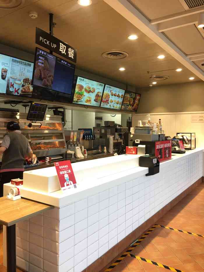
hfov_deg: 48.2
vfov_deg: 61.7
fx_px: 228
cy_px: 136
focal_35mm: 29
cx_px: 102
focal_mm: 4.15
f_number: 2.2
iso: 32
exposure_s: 1/17
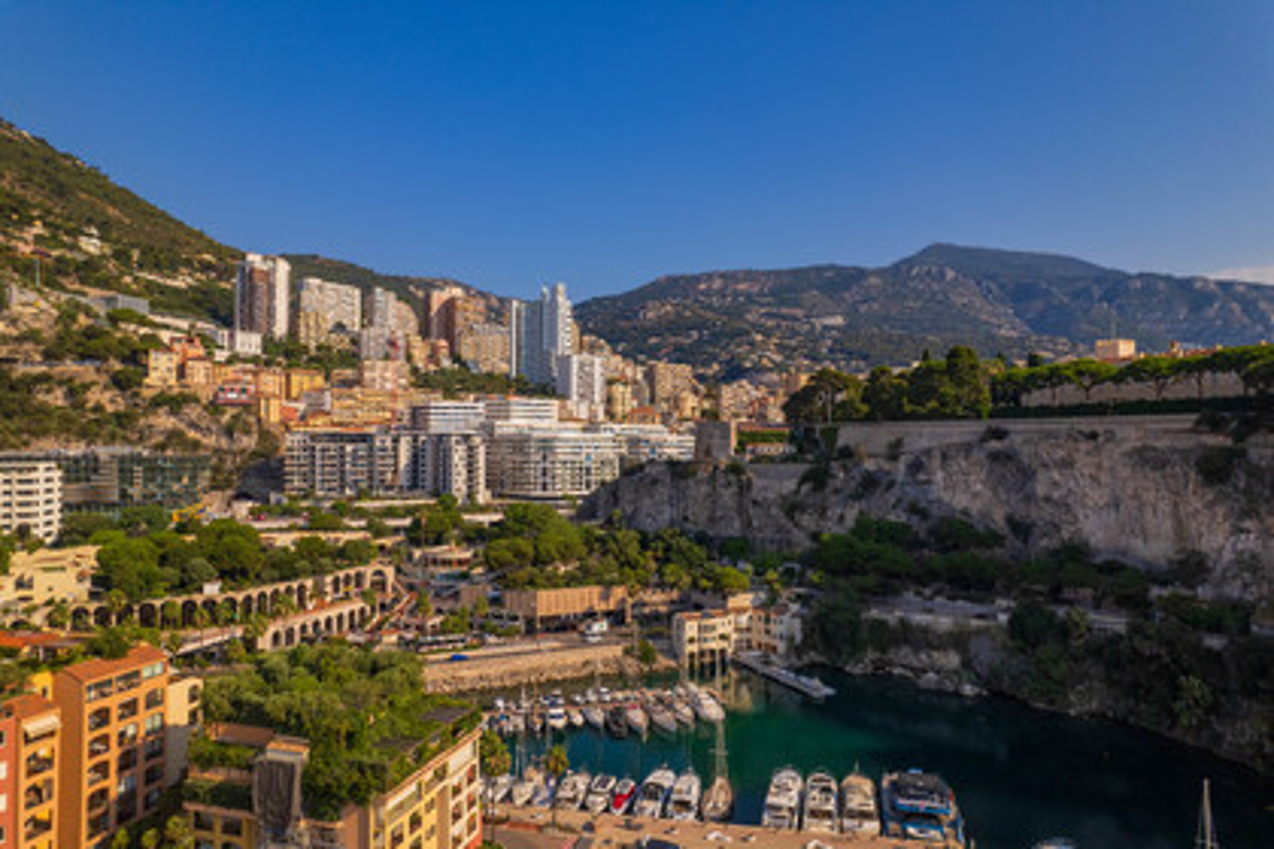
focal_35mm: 22
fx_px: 778
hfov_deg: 78.6
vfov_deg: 57.2
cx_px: 637
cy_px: 424
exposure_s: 1/100
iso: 100
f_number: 2.8
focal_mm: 8.4
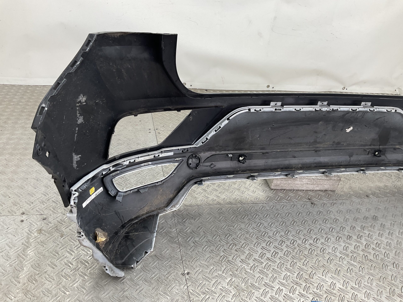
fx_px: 338
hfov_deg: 61.7
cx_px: 202
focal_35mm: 29
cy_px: 151
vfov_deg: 48.2
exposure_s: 1/100
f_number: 1.8
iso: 32
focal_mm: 3
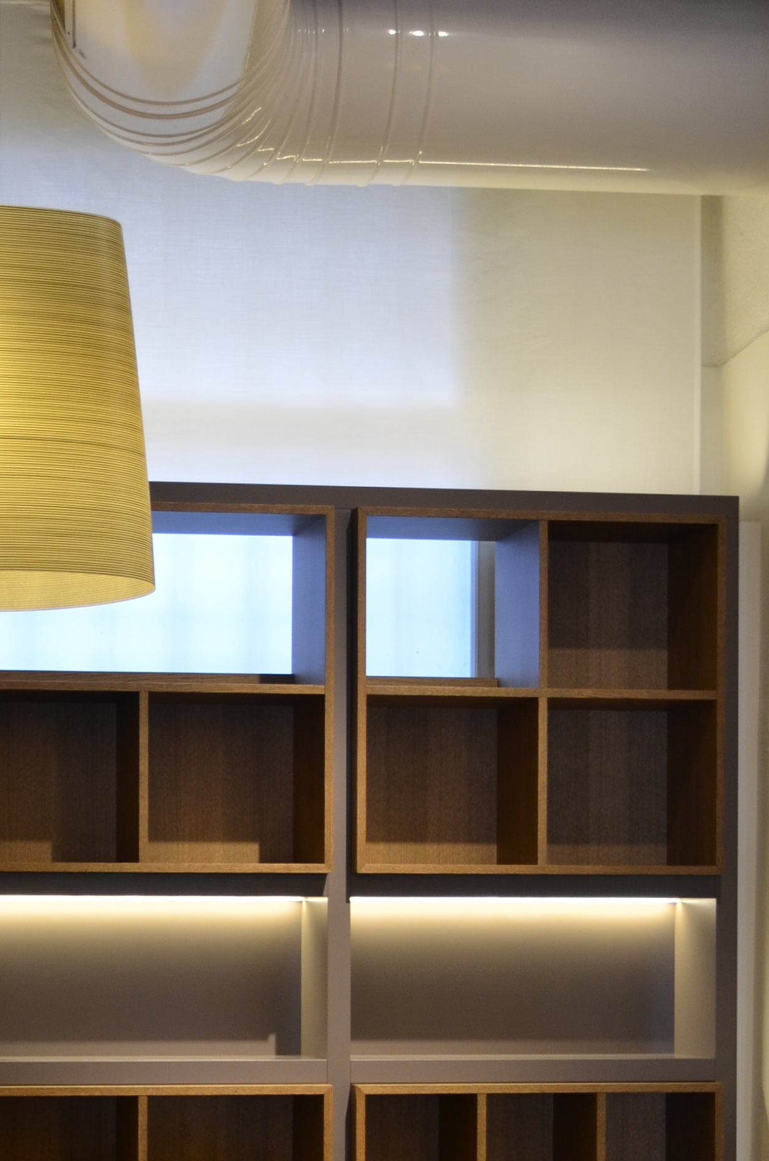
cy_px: 968
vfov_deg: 25.8
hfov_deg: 17.3
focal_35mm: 77
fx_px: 2478
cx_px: 12
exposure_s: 1/20
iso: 500
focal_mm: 26
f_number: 4.2
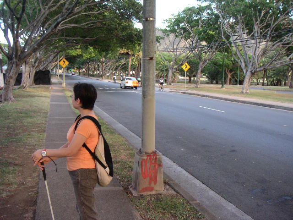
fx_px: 322
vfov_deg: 37.7
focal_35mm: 38
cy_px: 110
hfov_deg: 49.0
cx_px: 146
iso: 125
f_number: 2.8
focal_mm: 6
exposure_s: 1/50
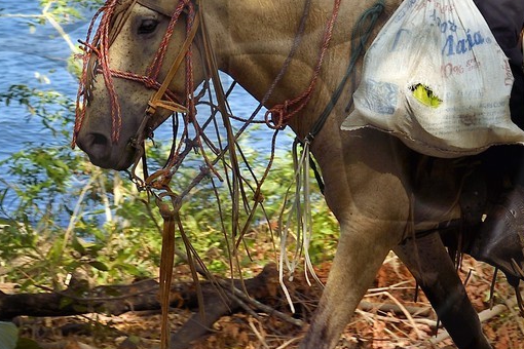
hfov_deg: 9.9
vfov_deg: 6.6
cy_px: 54
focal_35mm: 207
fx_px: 3013
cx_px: 159
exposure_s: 1/400
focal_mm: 66
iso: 200
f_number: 8
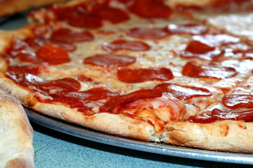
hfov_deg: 19.5
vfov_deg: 13.0
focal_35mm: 105
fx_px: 738
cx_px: 126
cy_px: 84
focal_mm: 70
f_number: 8
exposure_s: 1/60
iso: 400
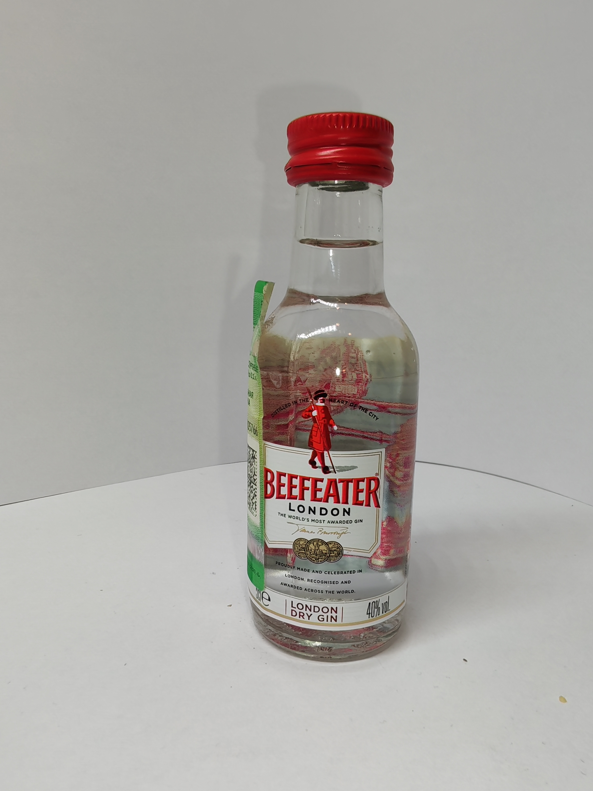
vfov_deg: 65.3
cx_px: 296
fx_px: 617
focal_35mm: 27
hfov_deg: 51.4
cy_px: 396
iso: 50
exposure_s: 1/100
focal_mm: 1.96
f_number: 2.2
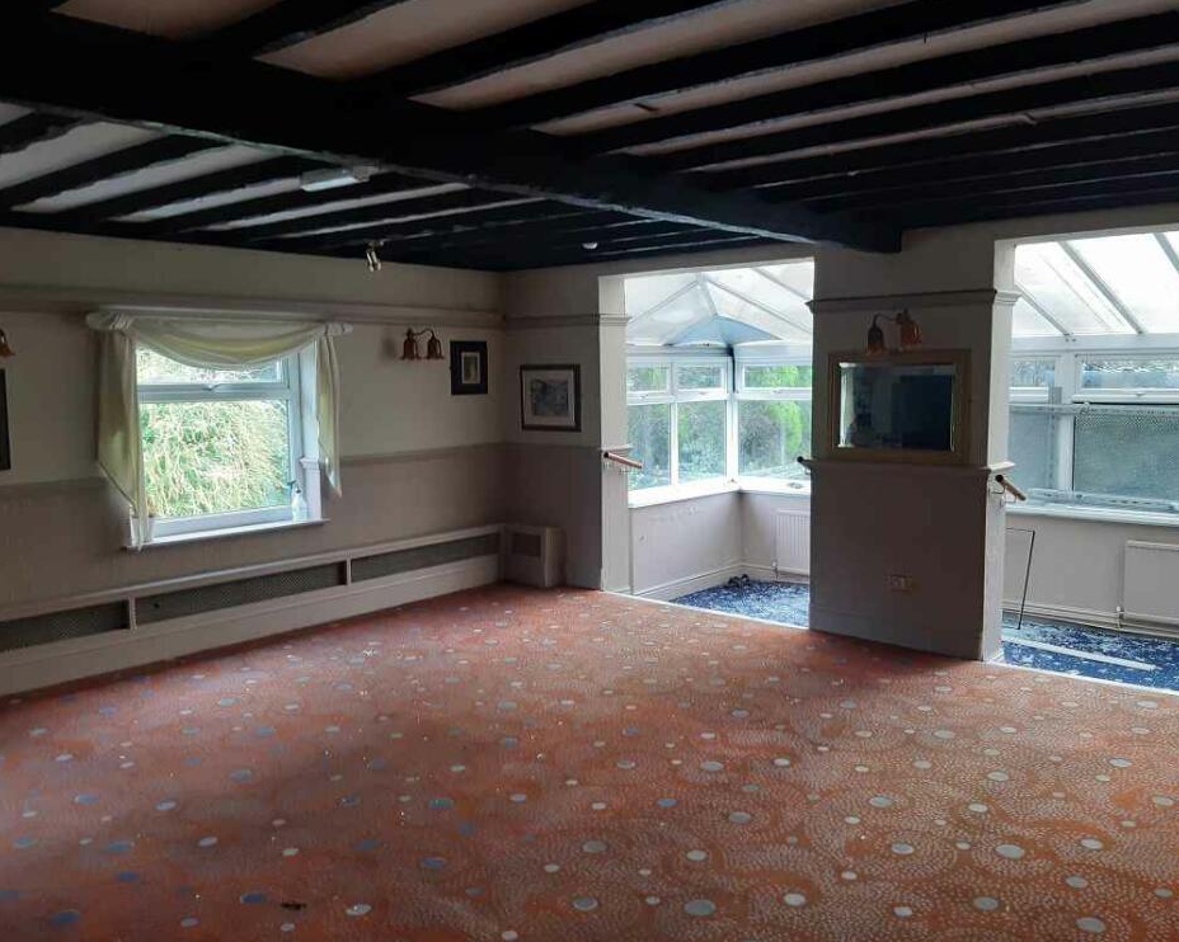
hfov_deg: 62.2
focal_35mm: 28
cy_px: 465
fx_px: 977
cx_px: 607
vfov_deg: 51.5
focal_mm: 3.92
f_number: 1.7
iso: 160
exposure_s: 1/50
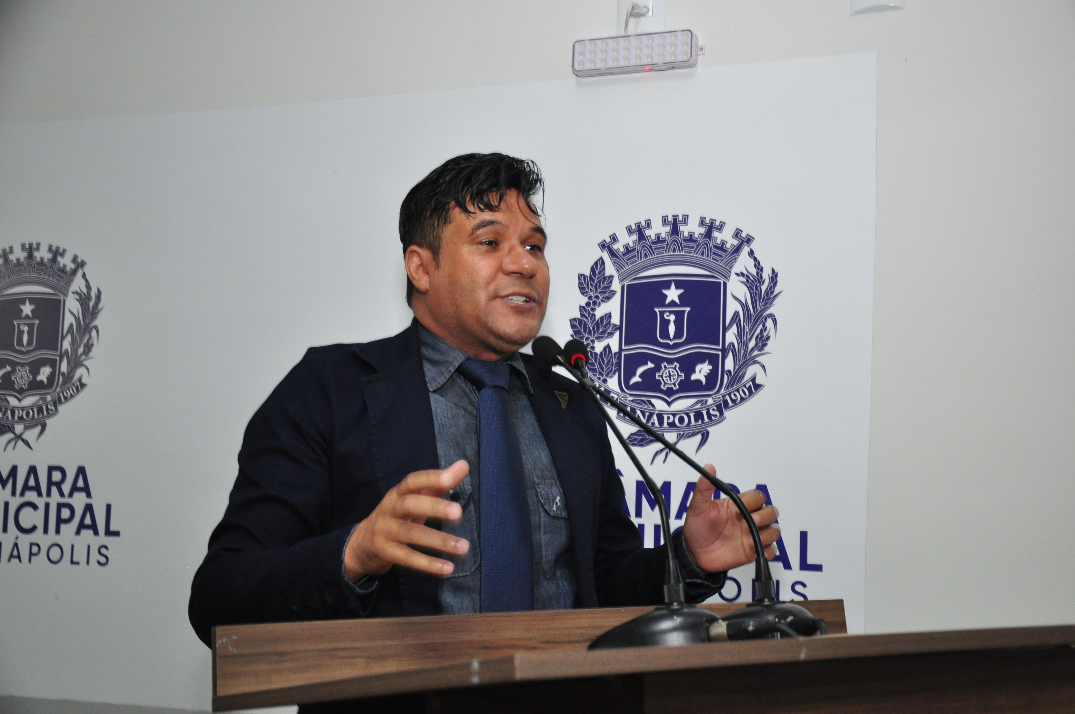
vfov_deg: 22.6
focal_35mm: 60
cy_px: 357
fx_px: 1789
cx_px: 538
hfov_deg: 33.4
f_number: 4.5
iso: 1000
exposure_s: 1/80
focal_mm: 40
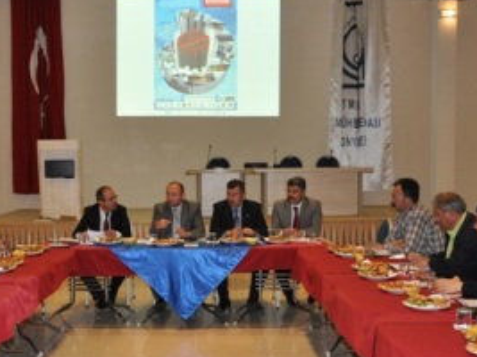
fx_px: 700
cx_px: 180
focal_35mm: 51
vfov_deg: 28.5
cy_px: 230
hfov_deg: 37.4
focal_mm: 21
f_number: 4
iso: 800
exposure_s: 1/60
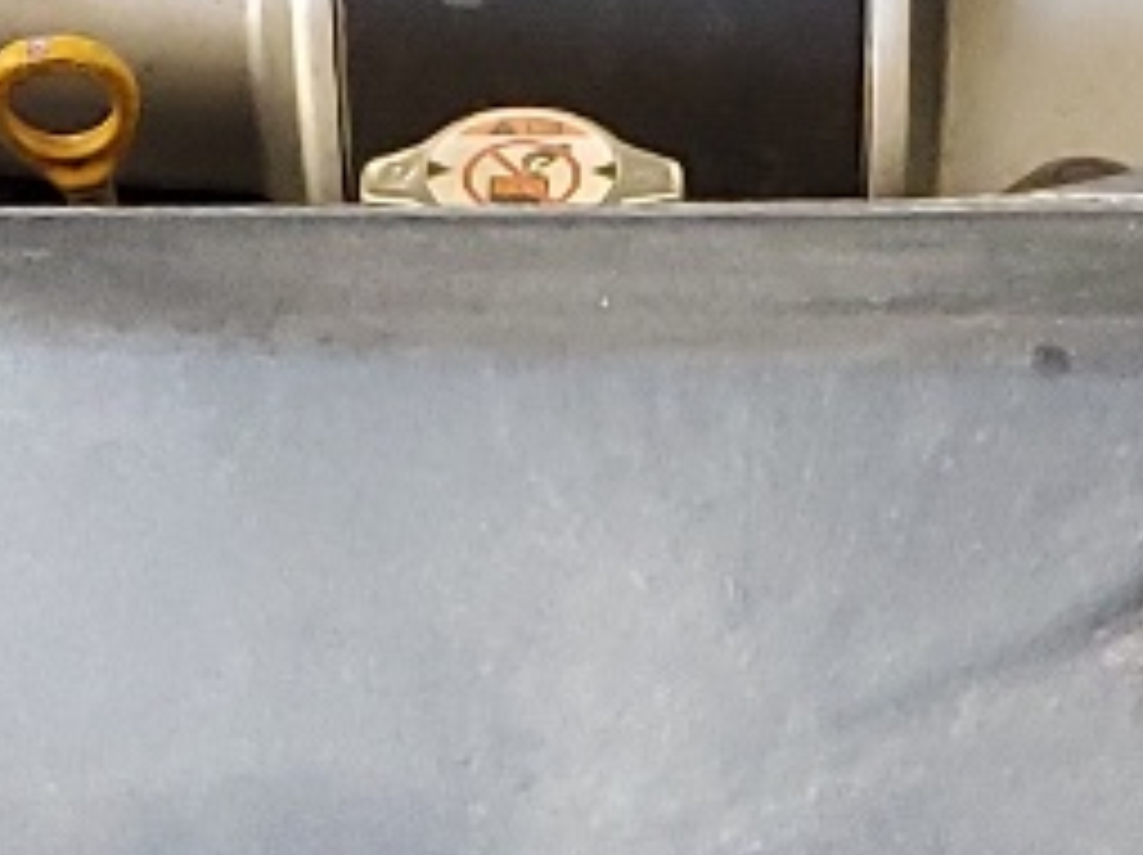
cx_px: 954
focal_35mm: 164
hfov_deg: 12.0
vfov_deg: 9.0
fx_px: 5410
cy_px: 950
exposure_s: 1/60.2
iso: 272
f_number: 1.5
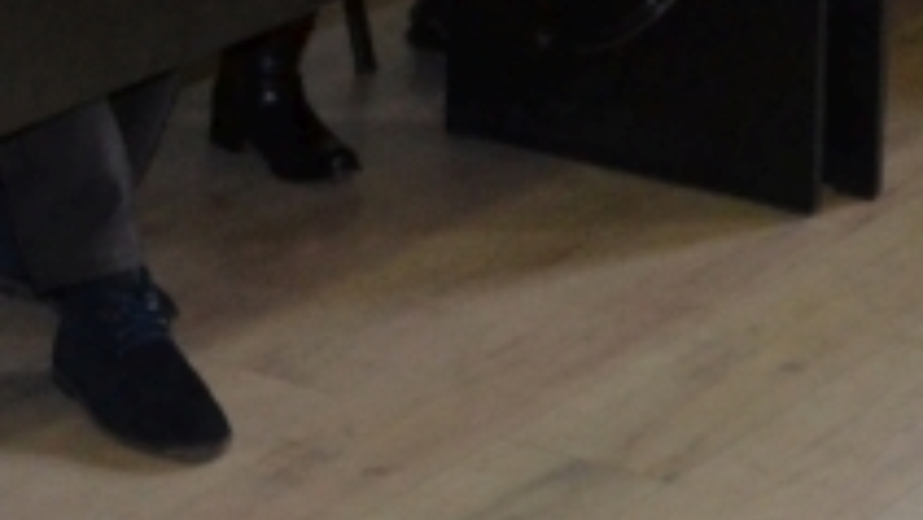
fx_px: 3943
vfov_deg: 7.2
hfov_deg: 13.0
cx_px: -166
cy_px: -564
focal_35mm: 161
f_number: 3.5
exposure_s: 1/60
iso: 800
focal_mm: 18
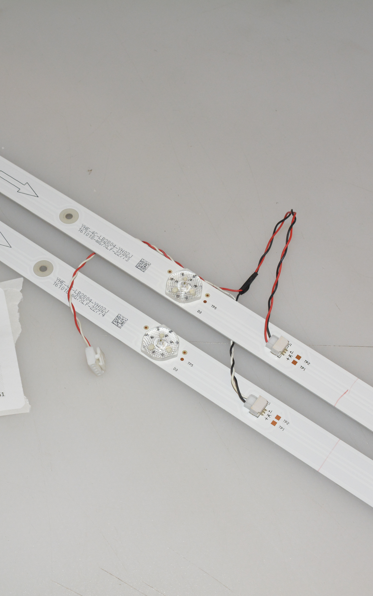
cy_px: 299
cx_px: 113
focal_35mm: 54
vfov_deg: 37.7
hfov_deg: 23.9
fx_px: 875
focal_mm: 23
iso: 1000
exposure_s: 1/200
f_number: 10
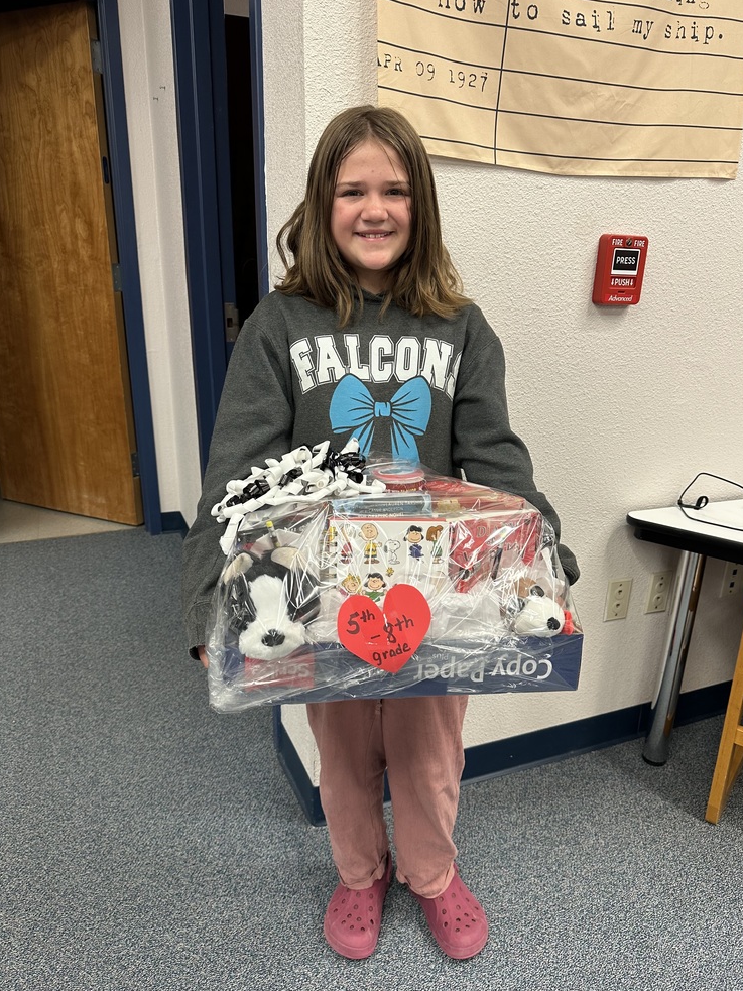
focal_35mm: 25
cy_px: 511
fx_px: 716
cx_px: 382
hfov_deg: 54.9
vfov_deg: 69.4
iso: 160
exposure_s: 1/60
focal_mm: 6.86
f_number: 1.78
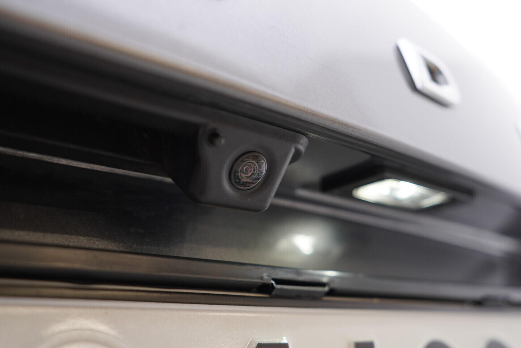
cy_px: 174
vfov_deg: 36.9
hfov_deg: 53.1
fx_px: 521
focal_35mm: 36
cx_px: 260
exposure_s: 1/50
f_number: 3.2
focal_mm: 24
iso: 125
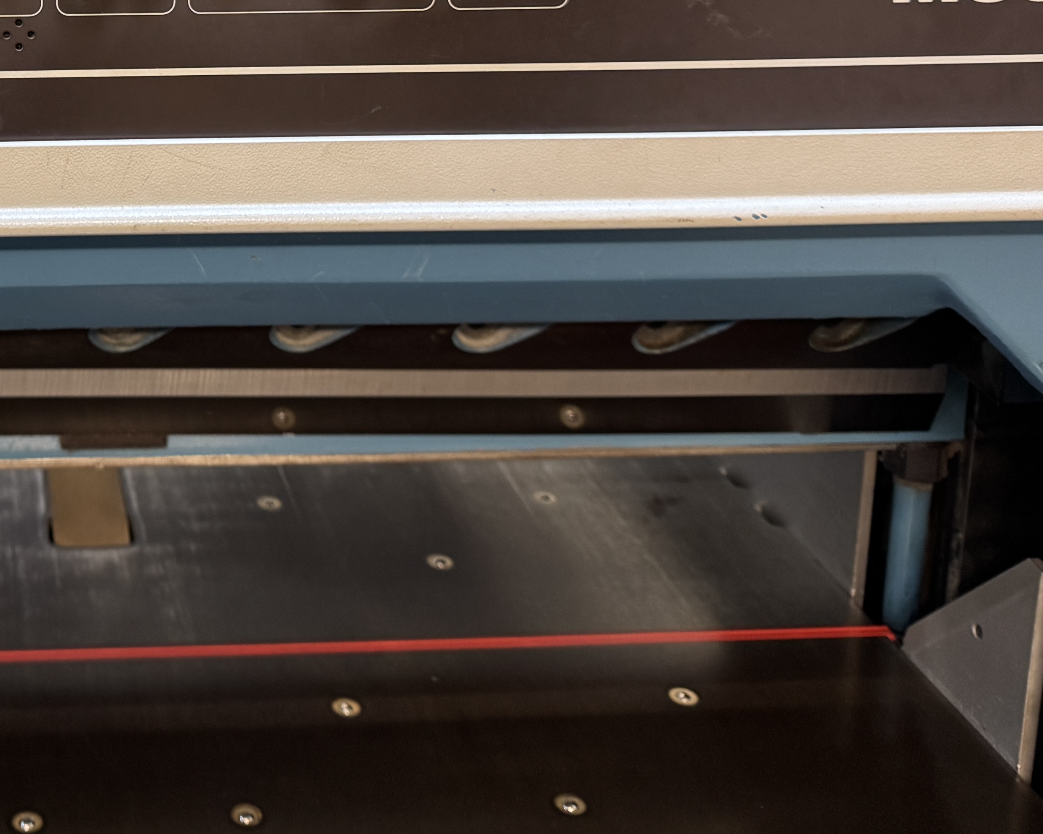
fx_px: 1667
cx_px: 29
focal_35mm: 54
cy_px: -48
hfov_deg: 32.3
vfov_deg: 26.2
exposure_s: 1/50
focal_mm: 6.76
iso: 160
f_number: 1.78
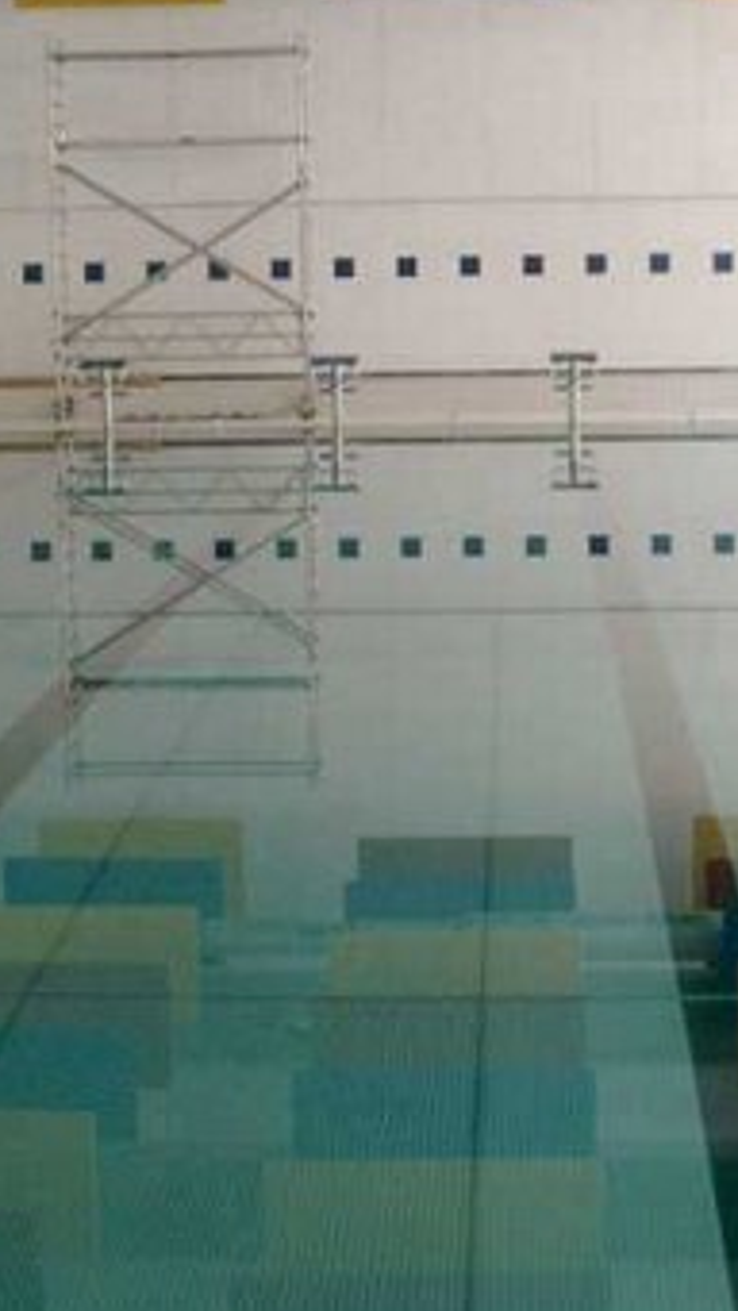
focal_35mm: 71
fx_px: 2468
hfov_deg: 17.0
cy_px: 596
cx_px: 396
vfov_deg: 29.7
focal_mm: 7.6
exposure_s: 1/125
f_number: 2.6
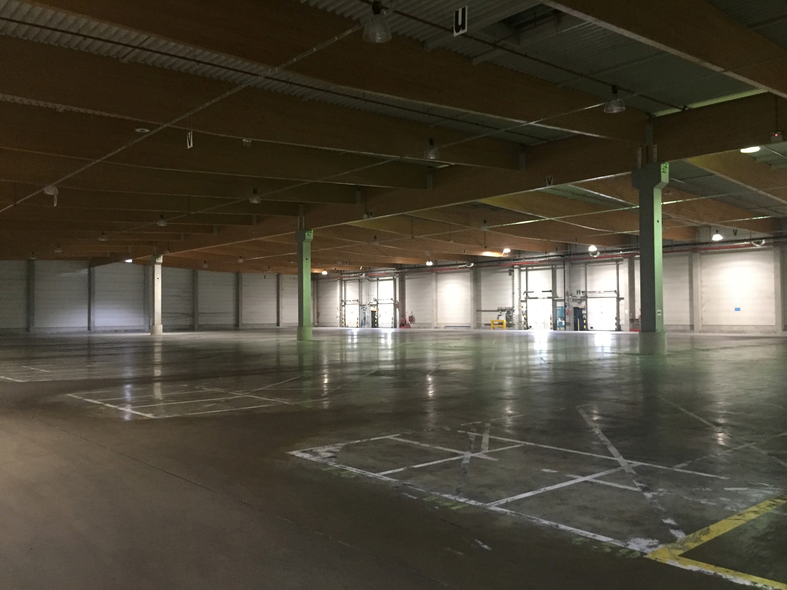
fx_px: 659
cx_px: 394
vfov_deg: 48.2
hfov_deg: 61.7
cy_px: 295
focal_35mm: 29
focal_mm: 4.15
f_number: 2.2
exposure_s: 1/17
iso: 320
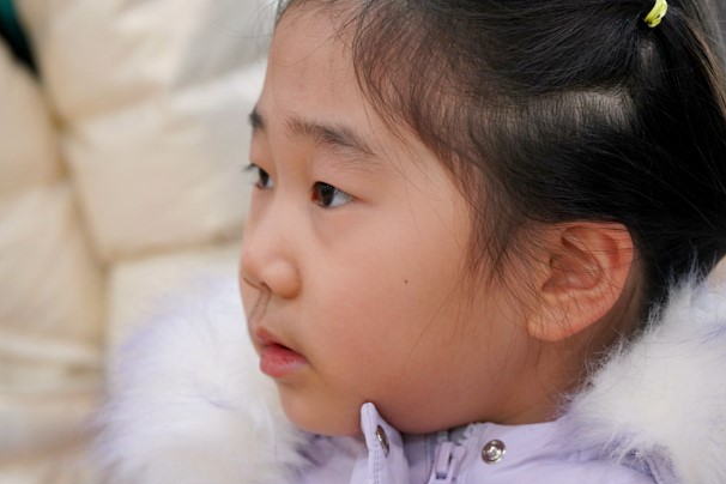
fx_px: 5989
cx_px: 423
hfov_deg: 6.9
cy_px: 225
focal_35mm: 297
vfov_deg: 4.6
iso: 2500
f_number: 4
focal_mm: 200
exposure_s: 1/250
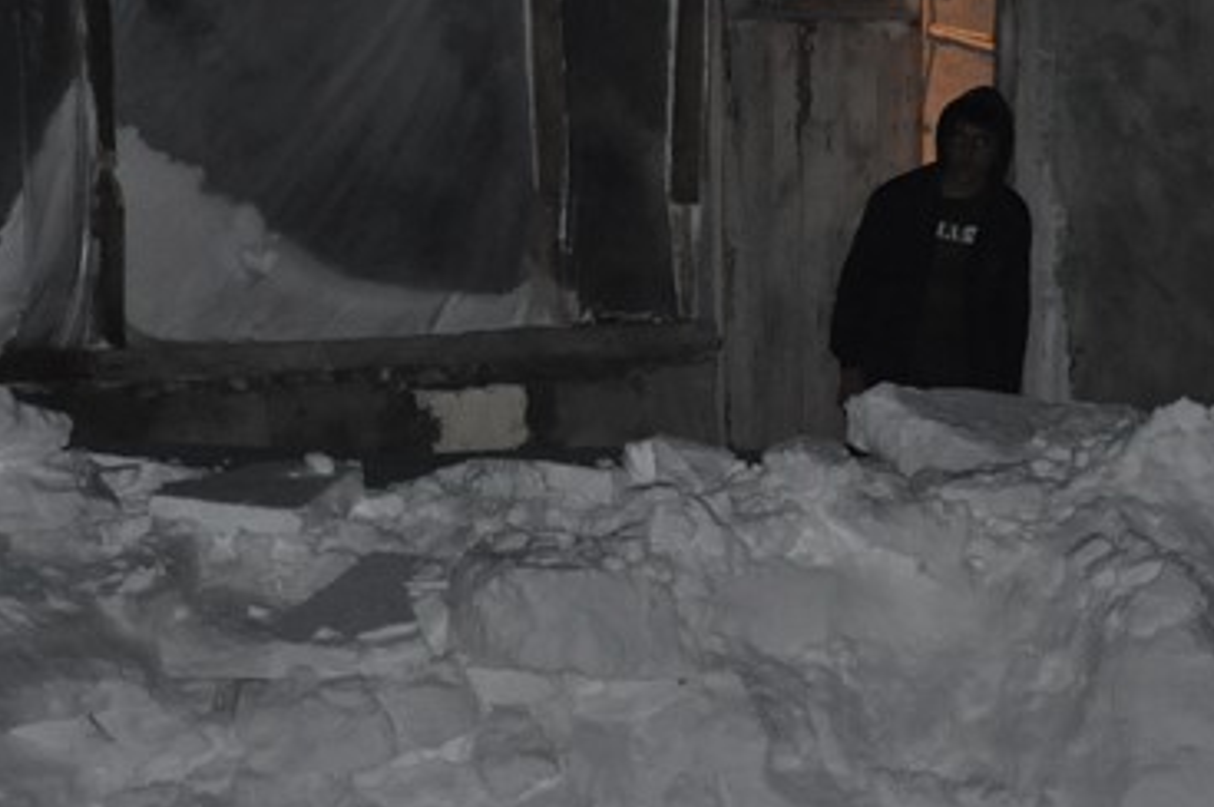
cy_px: 314
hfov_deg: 7.4
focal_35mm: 279
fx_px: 9396
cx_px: 906
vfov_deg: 4.9
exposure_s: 1/60
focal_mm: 105
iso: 2500
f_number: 5.6
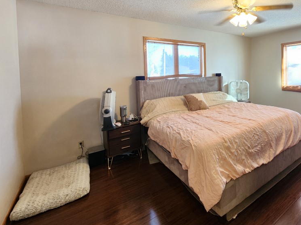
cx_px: 207
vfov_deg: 69.6
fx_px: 157
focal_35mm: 18
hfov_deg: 83.9
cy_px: 76
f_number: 2.2
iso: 400
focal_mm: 2.2
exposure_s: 1/30
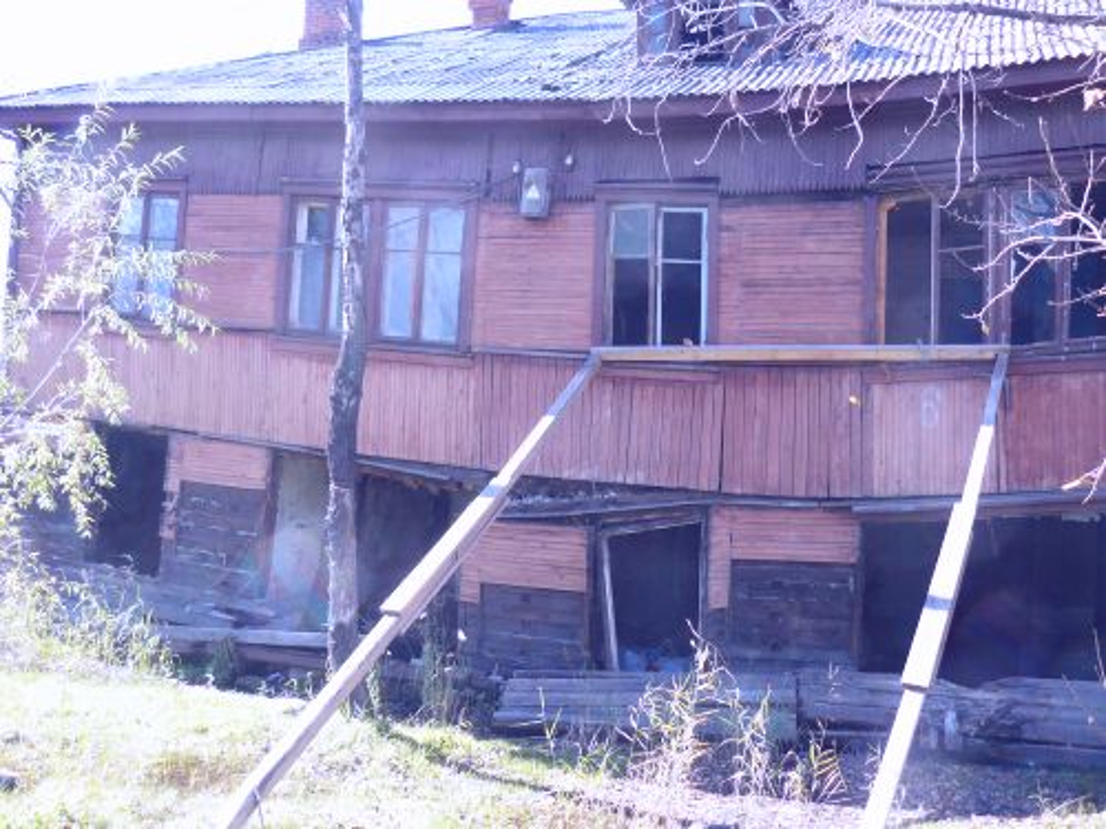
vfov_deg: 39.7
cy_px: 414
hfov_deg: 51.4
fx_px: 1150
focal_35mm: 36
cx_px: 553
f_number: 2.8
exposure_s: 1/200
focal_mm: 6
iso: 100
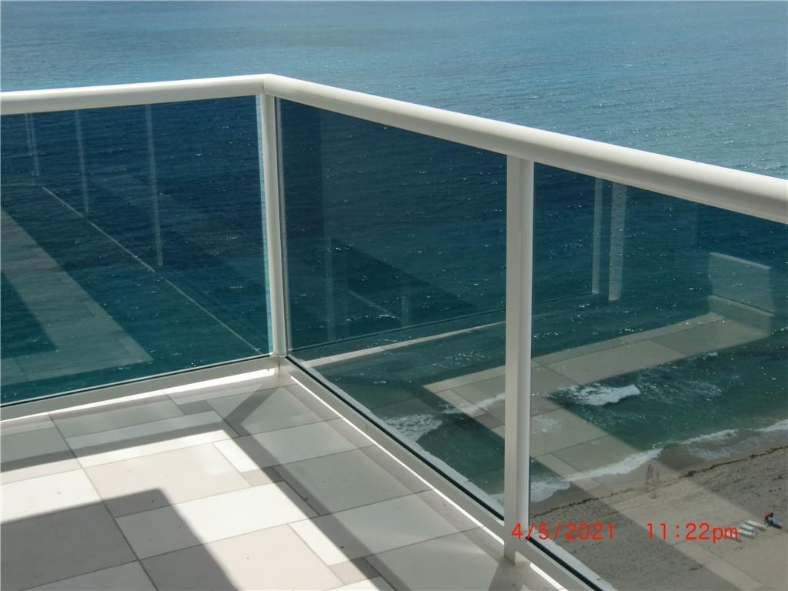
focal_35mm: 47
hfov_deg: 40.4
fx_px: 1070
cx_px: 394
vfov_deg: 30.9
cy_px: 296
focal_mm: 8.4
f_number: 9.3
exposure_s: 1/200
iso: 64
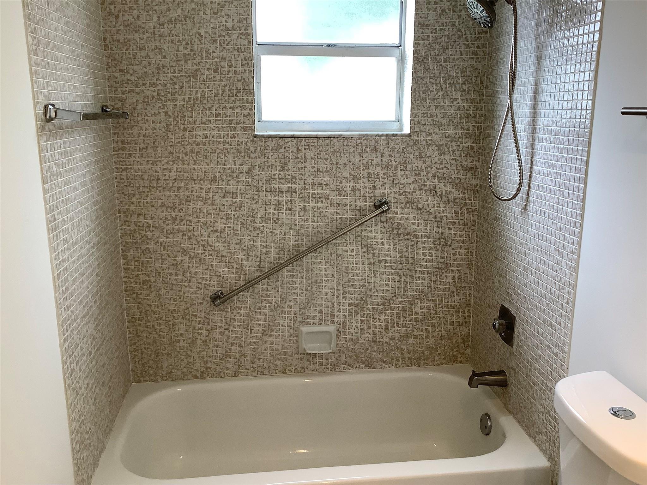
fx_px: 579
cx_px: 324
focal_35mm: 31
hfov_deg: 58.4
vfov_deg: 45.4
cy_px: 242
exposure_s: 1/60
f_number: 2.4
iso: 64
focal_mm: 3.3
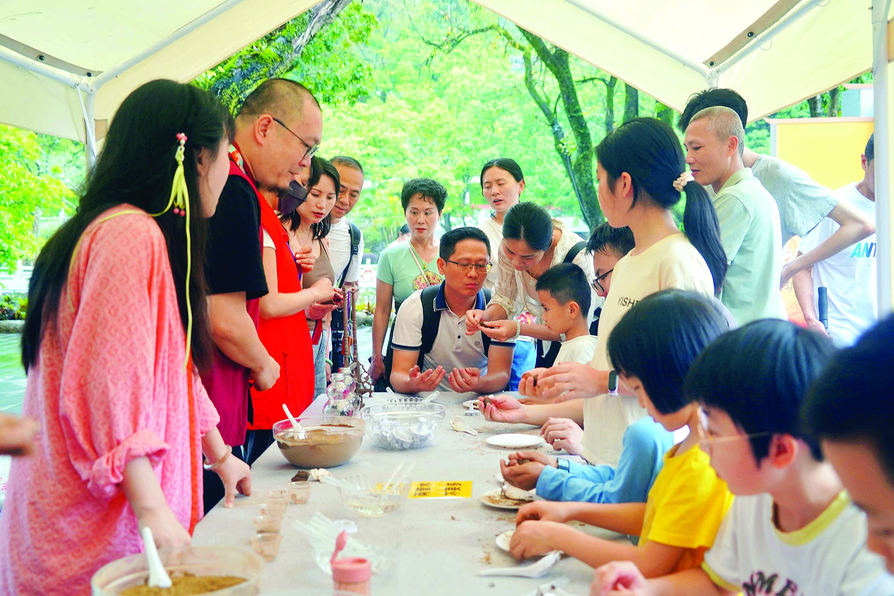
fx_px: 944
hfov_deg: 50.7
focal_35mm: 38
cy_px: 298
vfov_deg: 35.1
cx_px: 447
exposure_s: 1/160
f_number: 4
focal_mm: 38
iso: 500
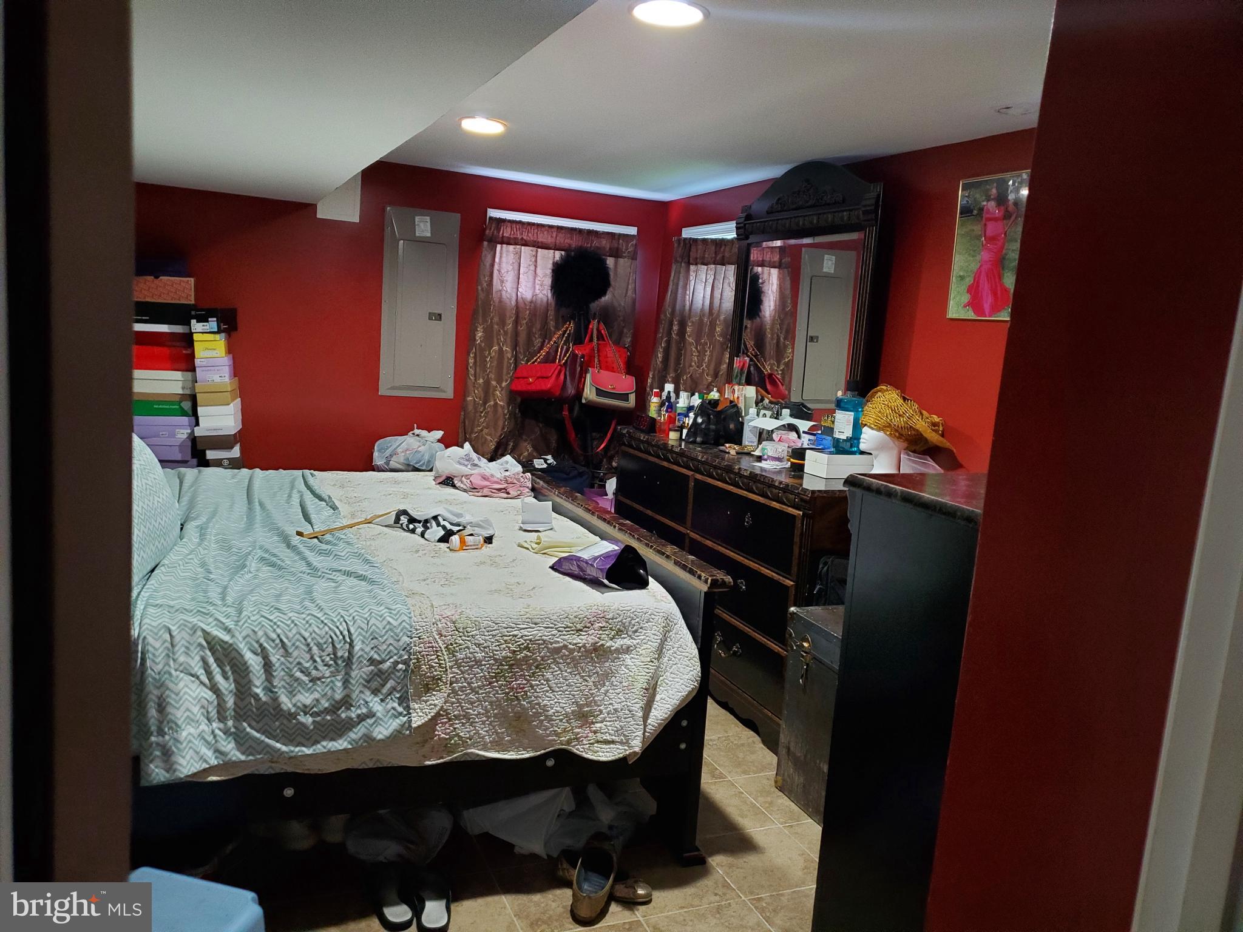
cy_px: 466
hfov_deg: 67.3
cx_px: 622
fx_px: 934
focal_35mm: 26
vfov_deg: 53.1
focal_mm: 4.3
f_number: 1.5
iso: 250
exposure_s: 1/39
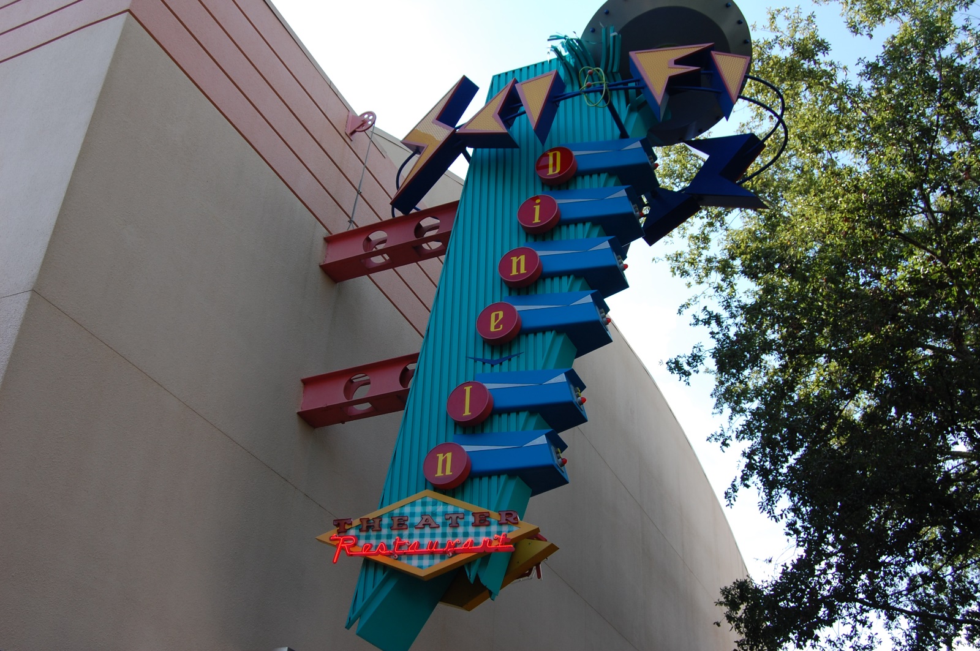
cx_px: 490
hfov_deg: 49.6
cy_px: 326
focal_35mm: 39
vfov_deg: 34.1
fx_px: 1060
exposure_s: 1/250
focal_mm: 26
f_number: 8
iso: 200
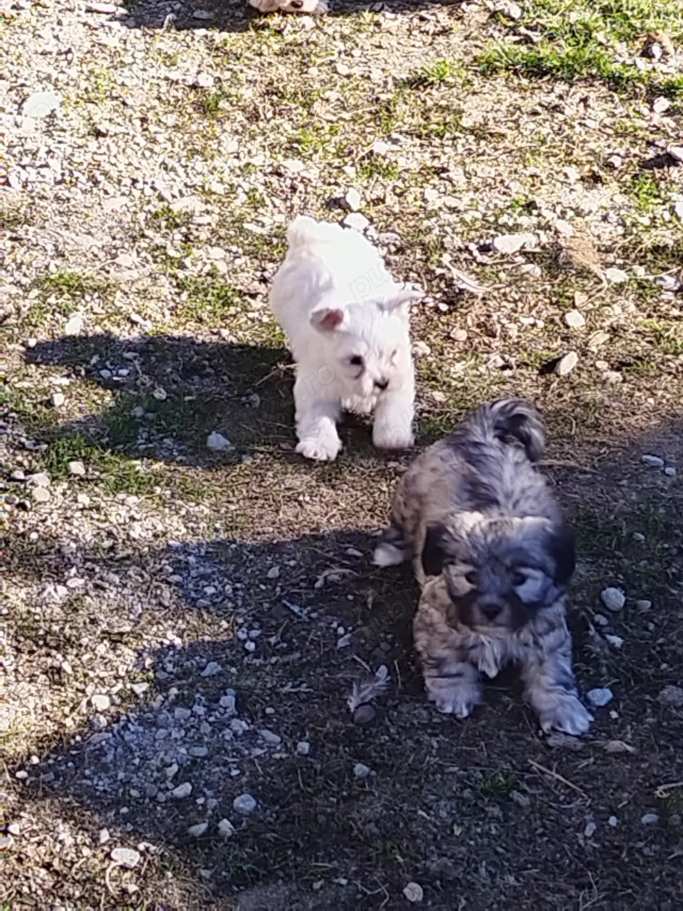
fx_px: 2711
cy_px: 456
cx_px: 342
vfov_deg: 19.1
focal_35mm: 103
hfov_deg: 14.4
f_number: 1.9
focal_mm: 4.95
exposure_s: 1/181
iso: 100
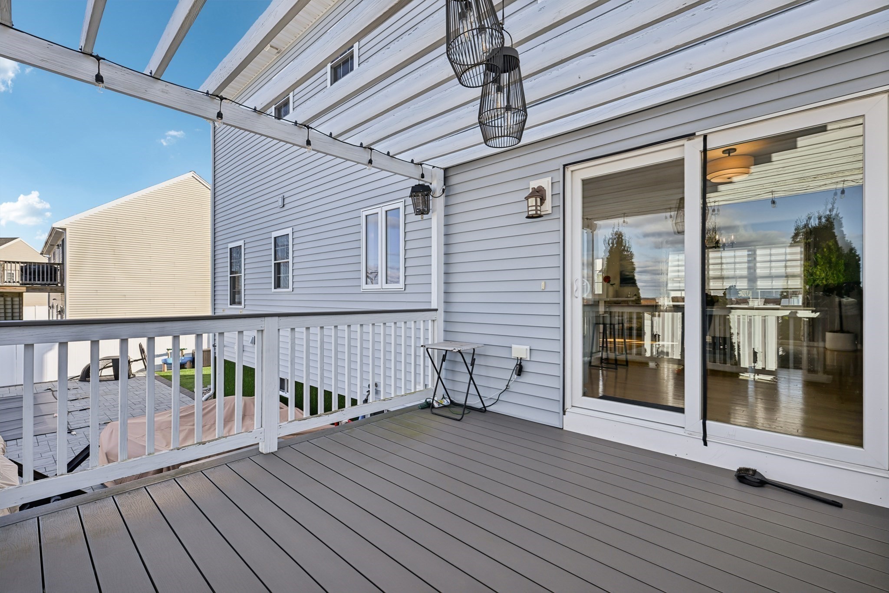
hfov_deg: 96.7
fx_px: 395
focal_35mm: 16
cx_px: 444
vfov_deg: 73.7
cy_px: 296
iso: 100
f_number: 8
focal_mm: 16
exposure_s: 1/125
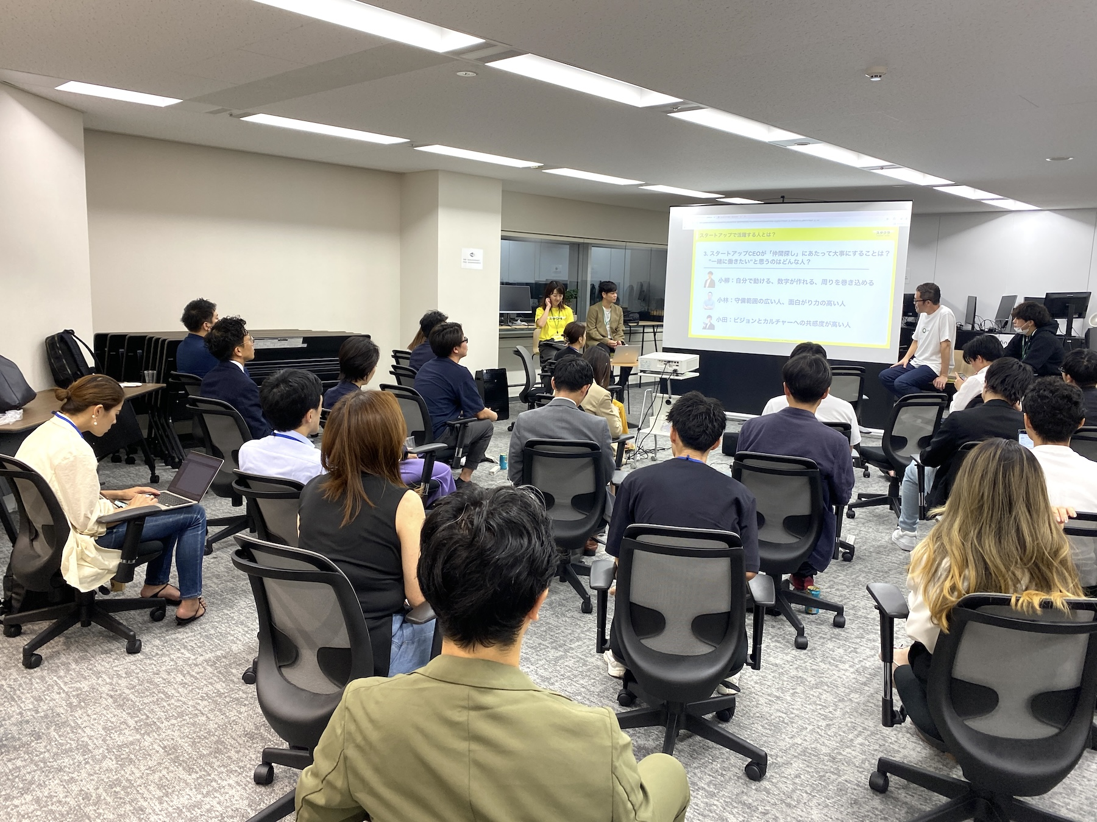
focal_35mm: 26
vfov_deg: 53.1
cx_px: 548
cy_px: 411
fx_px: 824
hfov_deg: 67.3
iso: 125
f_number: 1.8
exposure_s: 1/111
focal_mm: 4.25
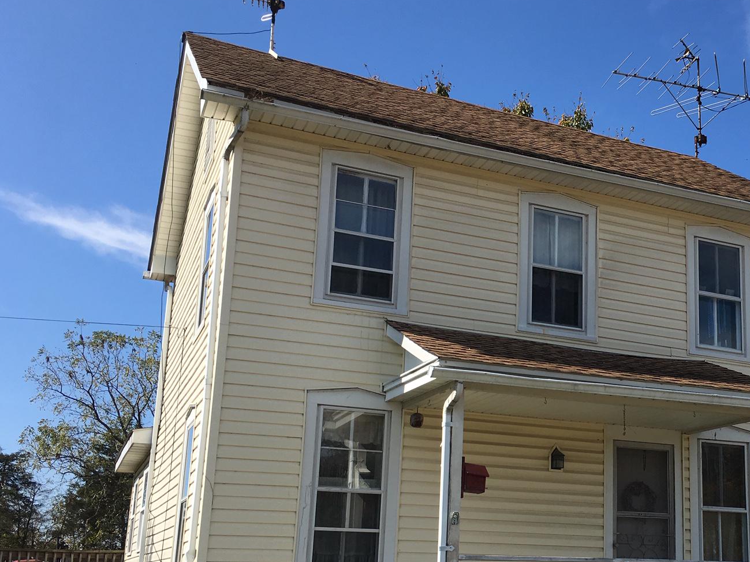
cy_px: 373
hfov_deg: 40.9
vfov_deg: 31.9
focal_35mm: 45
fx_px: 975
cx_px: 564
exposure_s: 1/1508
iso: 25
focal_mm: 4.15
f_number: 2.2
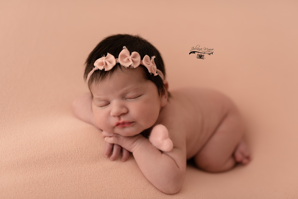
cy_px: 100
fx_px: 290
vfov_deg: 37.9
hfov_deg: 54.4
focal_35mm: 35
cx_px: 149
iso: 100
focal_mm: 35
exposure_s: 1/200
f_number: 2
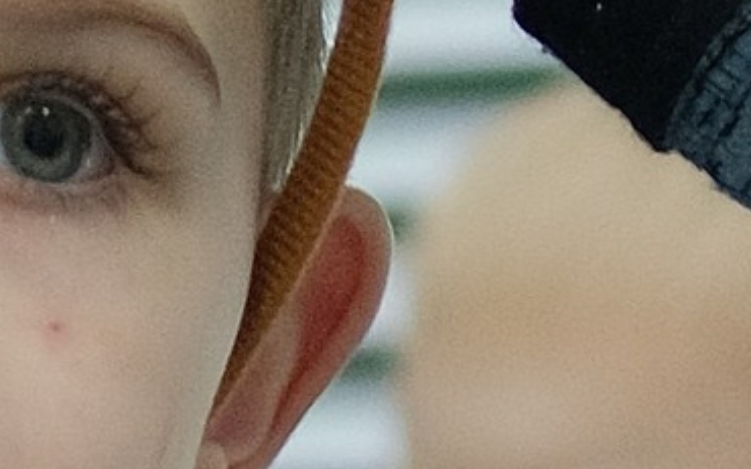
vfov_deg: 2.5
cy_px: 1153
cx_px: -75
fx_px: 10824
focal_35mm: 529
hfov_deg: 4.0
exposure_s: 1/125
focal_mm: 33
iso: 640
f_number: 1.4
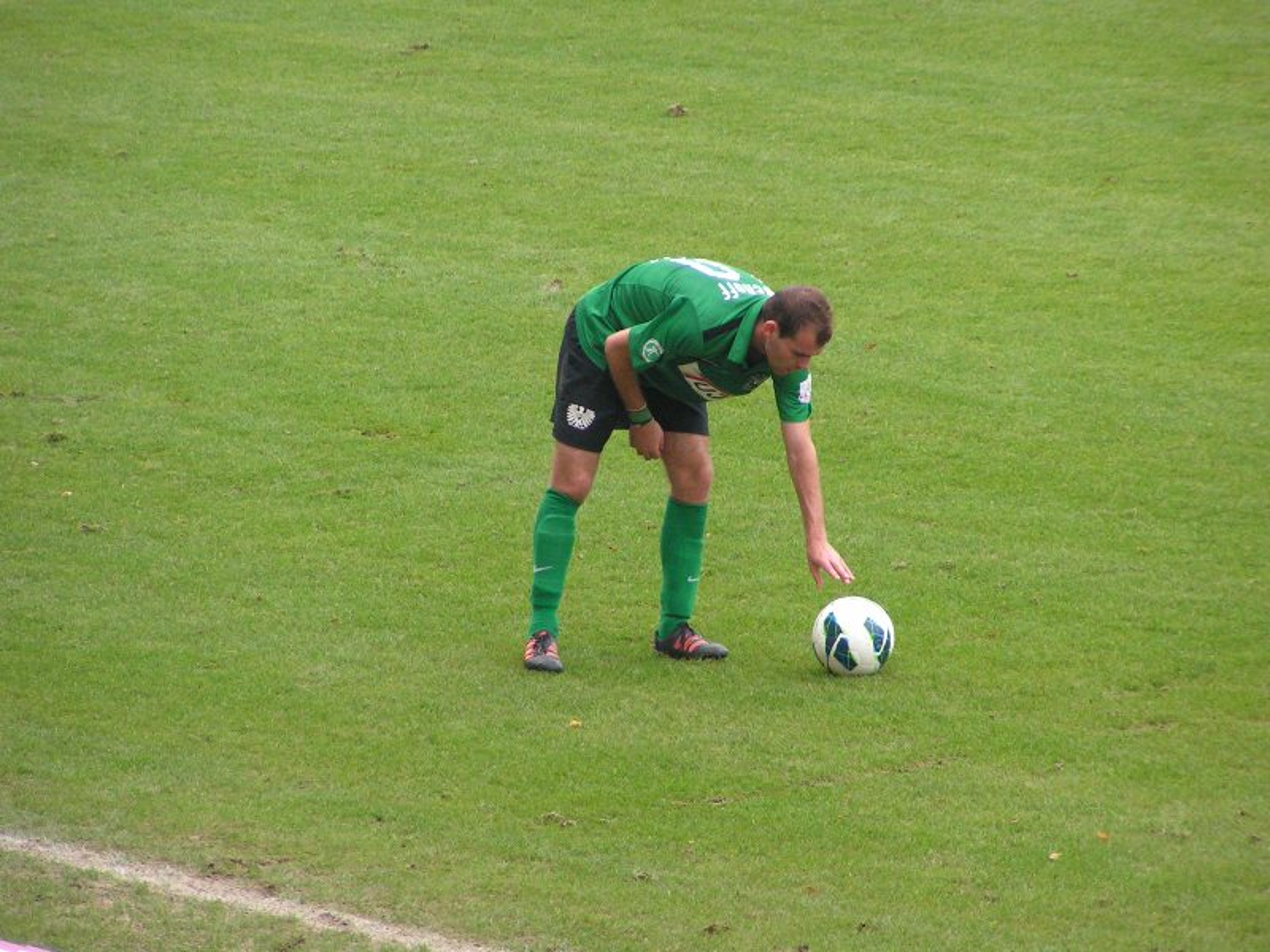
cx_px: 635
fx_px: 11410
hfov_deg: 6.4
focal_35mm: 311
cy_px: 476
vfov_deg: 4.8
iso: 200
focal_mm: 47.6
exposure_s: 1/250
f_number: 3.5
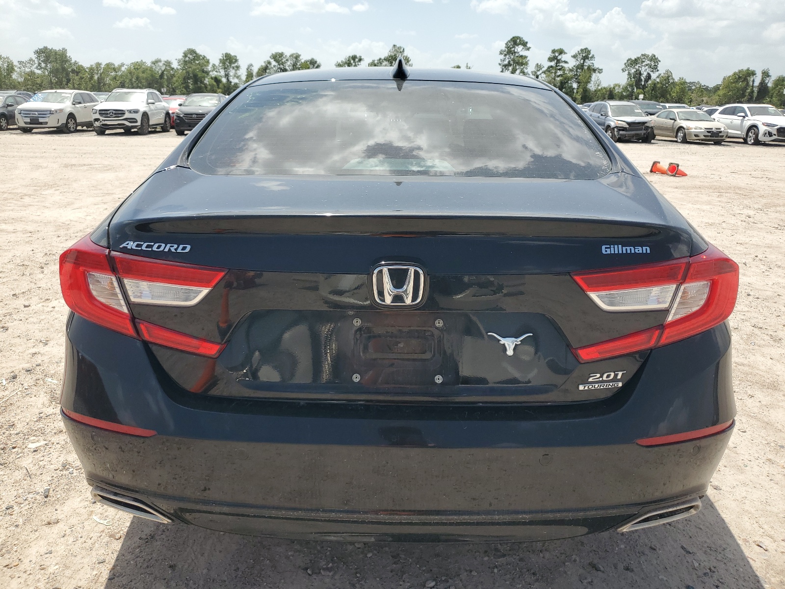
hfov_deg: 67.3
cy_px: 294
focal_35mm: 26
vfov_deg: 53.1
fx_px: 590
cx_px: 392
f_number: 1.5
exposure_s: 1/3333
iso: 50
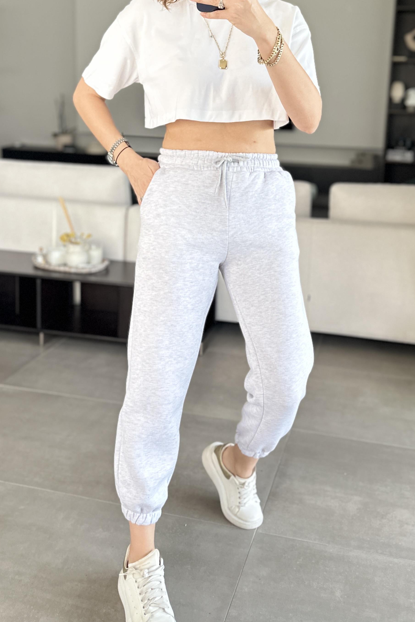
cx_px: 240
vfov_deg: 50.7
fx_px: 640
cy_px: 192
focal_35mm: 37
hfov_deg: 35.9
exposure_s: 1/98
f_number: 1.78
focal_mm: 6.86
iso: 250
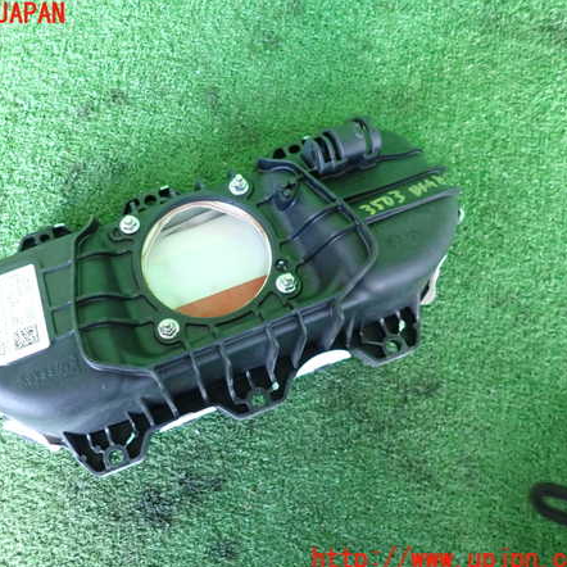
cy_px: 287
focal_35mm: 30
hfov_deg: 53.5
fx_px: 556
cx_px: 217
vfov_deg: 54.0
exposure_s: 1/30
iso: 800
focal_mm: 4.5
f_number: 2
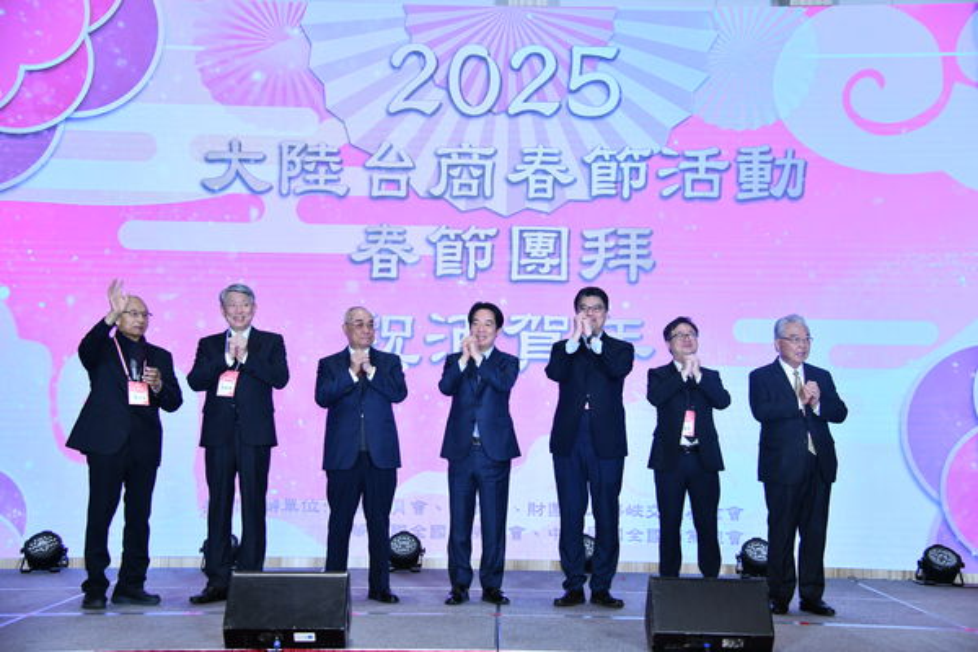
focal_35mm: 50
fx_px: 1358
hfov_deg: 39.6
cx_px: 489
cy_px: 326
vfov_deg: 27.0
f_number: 4.5
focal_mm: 50
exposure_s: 1/100
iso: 1600
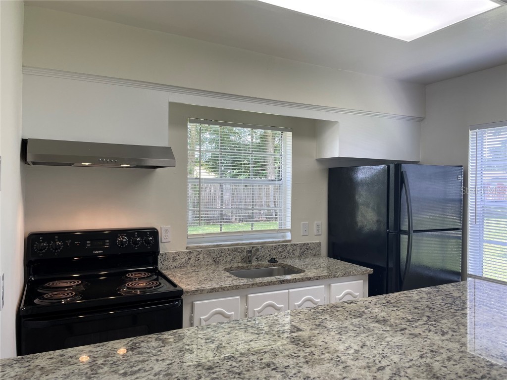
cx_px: 254
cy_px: 190
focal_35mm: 26
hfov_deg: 67.3
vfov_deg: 53.1
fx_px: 381
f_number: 1.6
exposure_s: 1/120
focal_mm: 4.2
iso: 40
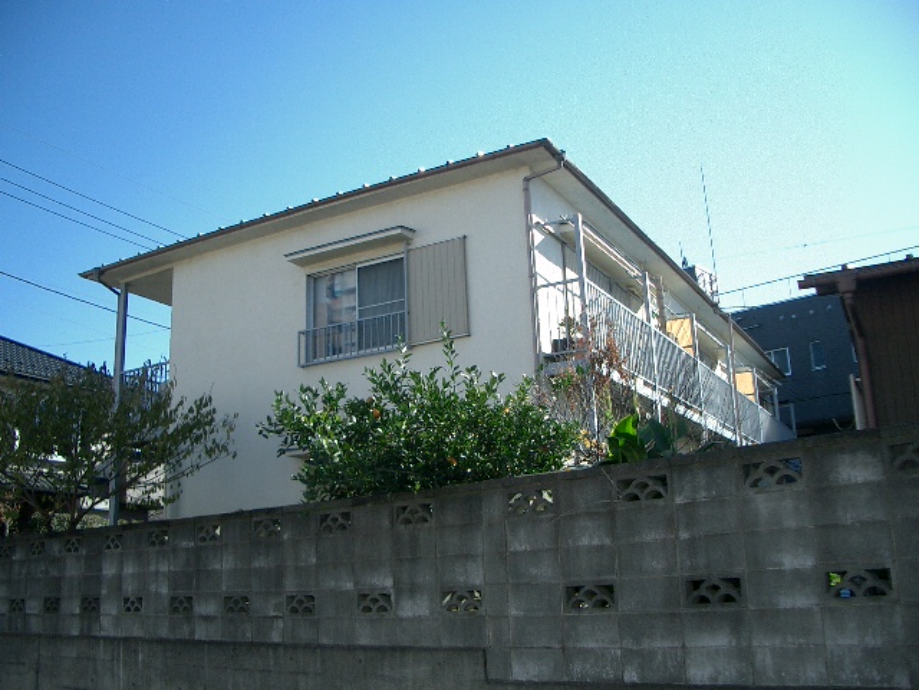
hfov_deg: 52.6
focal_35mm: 35
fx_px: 929
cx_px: 460
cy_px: 345
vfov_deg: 40.7
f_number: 2.6
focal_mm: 5.8
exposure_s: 1/500
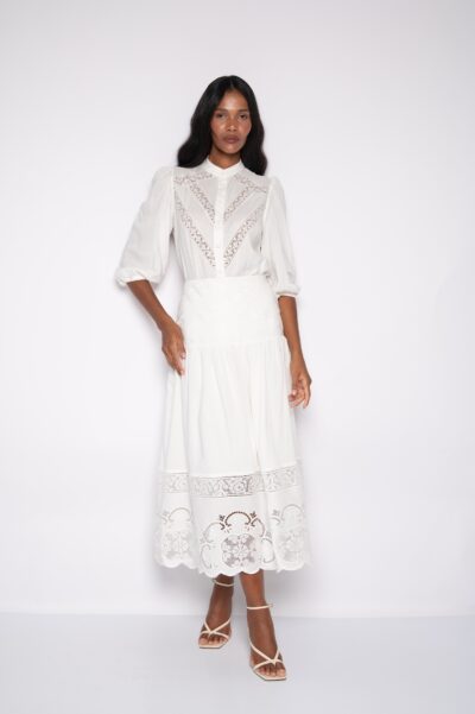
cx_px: 238
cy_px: 357
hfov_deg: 29.2
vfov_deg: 42.8
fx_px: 911
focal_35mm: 46
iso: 200
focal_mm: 46
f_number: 7.1
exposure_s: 1/160
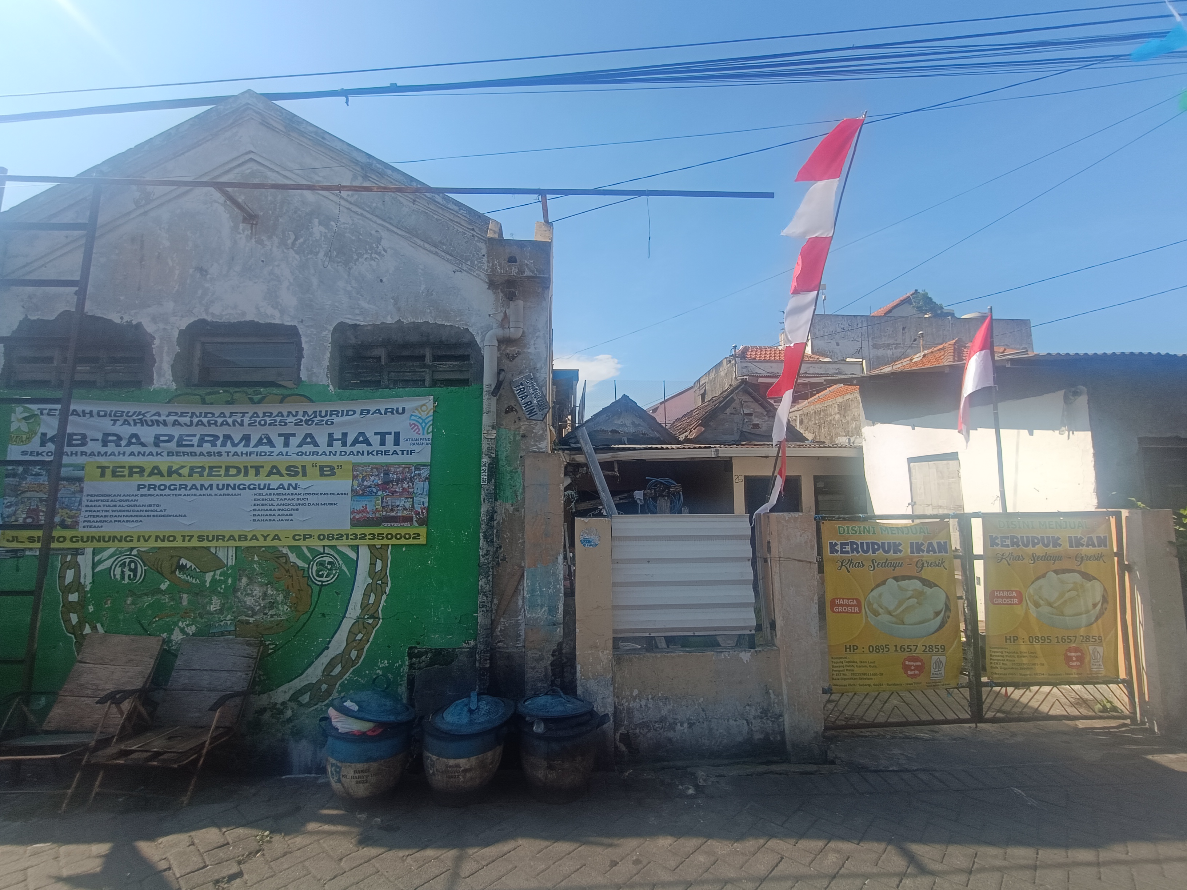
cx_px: 594
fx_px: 549
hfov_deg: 94.5
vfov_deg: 78.1
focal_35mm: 16
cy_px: 445
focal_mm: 1.66
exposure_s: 1/816
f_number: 2.2
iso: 51
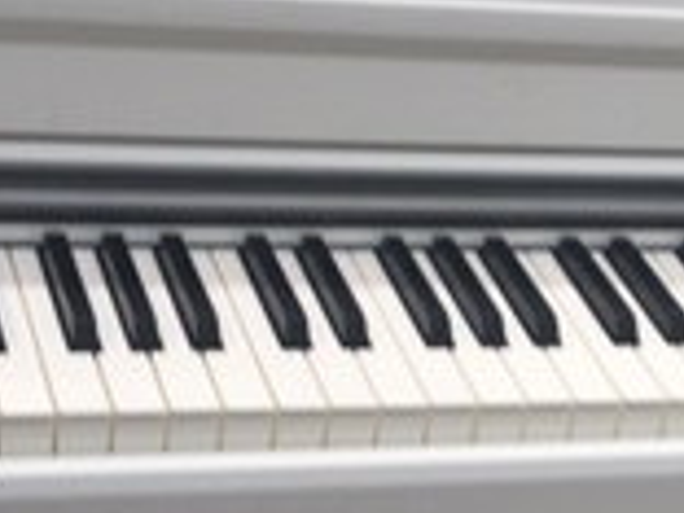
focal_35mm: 119
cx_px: 649
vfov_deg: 12.4
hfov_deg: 16.3
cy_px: 452
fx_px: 2351
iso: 25
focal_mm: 4.15
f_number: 2.2
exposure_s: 1/60
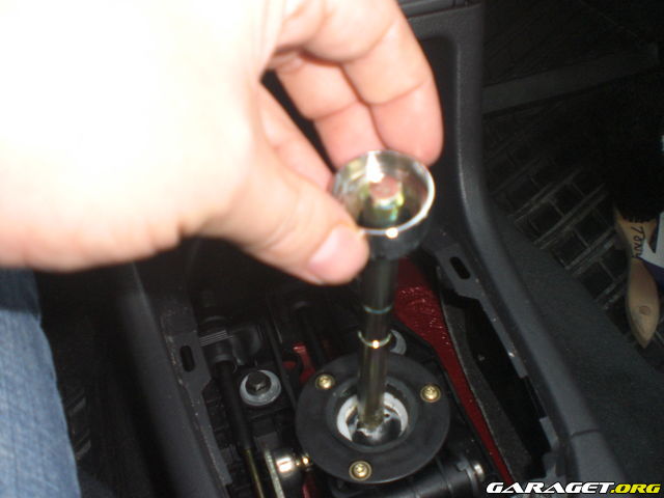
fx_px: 729
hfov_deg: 49.0
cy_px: 249
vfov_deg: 37.7
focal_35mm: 38
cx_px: 332
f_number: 3.1
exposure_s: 1/60
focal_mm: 6.3
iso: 200
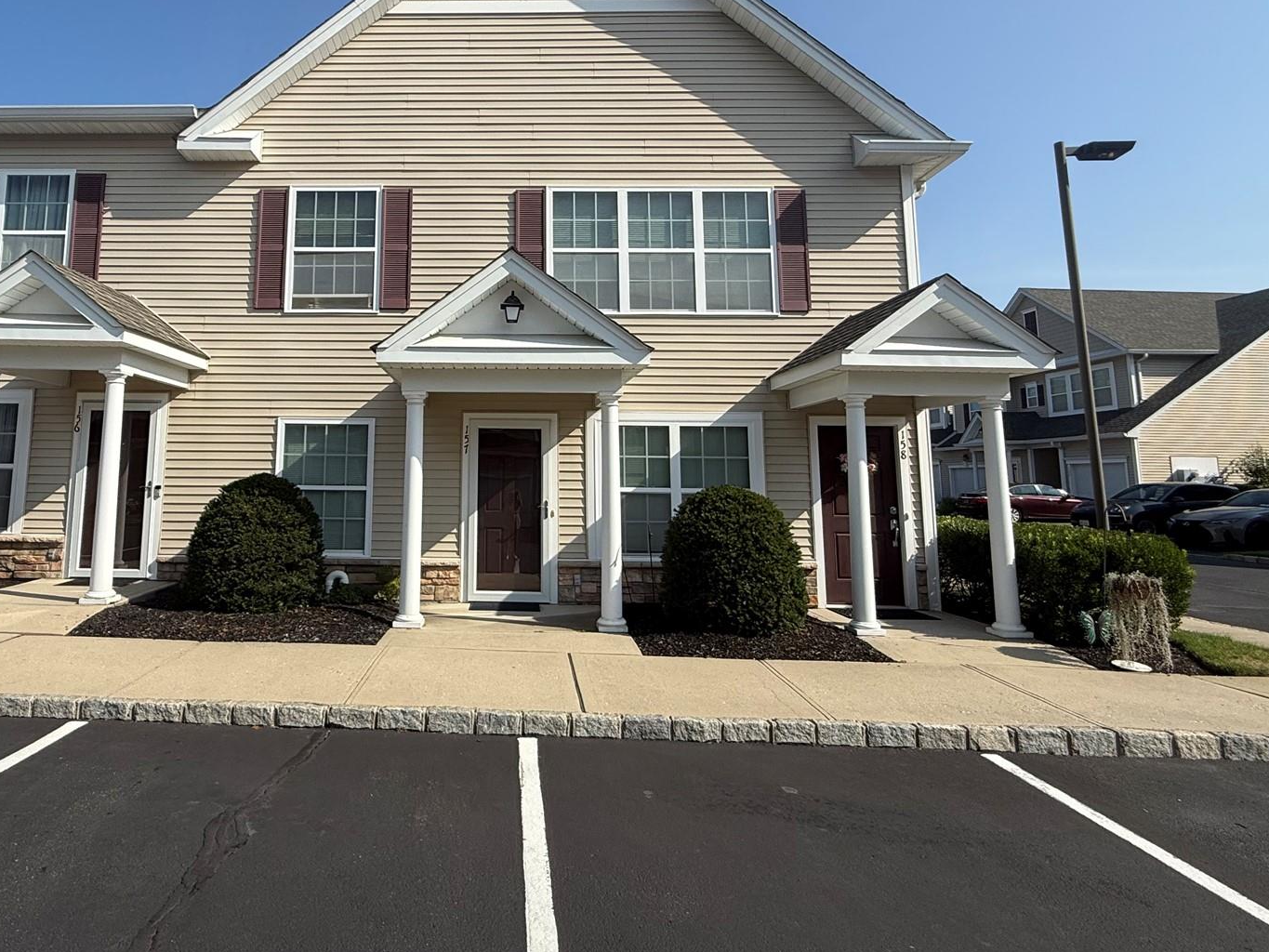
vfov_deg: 62.9
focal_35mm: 21
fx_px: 770
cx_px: 495
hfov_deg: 77.9
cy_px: 384
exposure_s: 1/2410
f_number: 2.2
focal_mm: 2.22
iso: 50
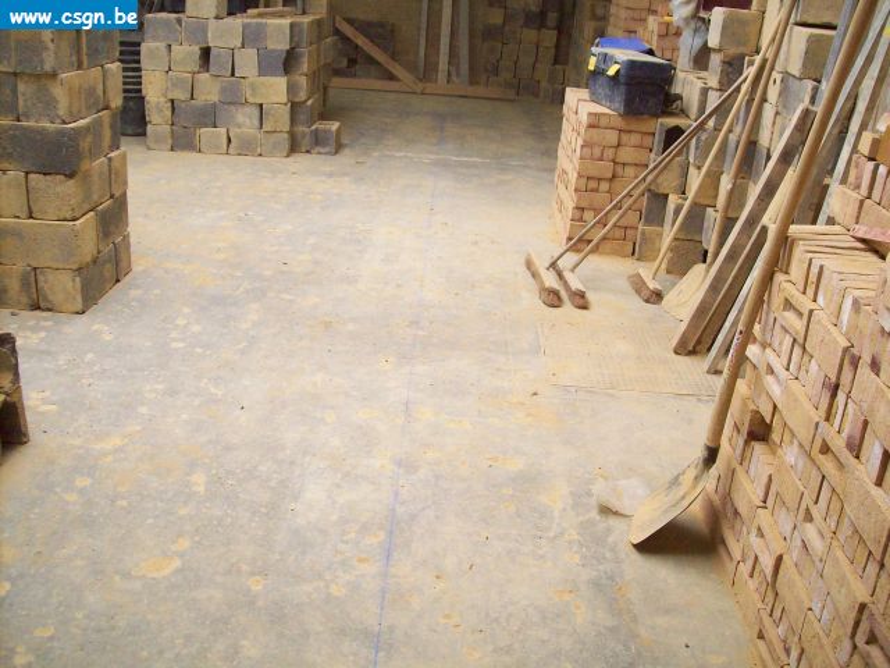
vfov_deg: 39.7
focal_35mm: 36
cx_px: 445
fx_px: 926
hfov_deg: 51.4
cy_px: 334
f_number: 2.7
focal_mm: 6
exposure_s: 1/85.8
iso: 200
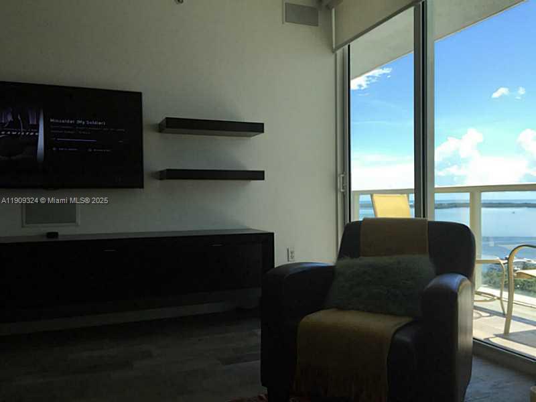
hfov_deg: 61.7
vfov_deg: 48.2
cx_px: 268
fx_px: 449
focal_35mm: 29
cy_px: 201
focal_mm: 4.15
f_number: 2.2
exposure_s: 1/638
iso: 32
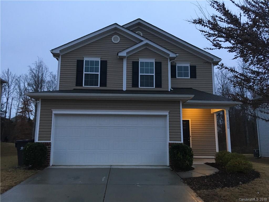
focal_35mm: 29
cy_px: 101
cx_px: 134
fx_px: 225
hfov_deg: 61.7
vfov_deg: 48.2
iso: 125
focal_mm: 4.15
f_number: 2.2
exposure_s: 1/30
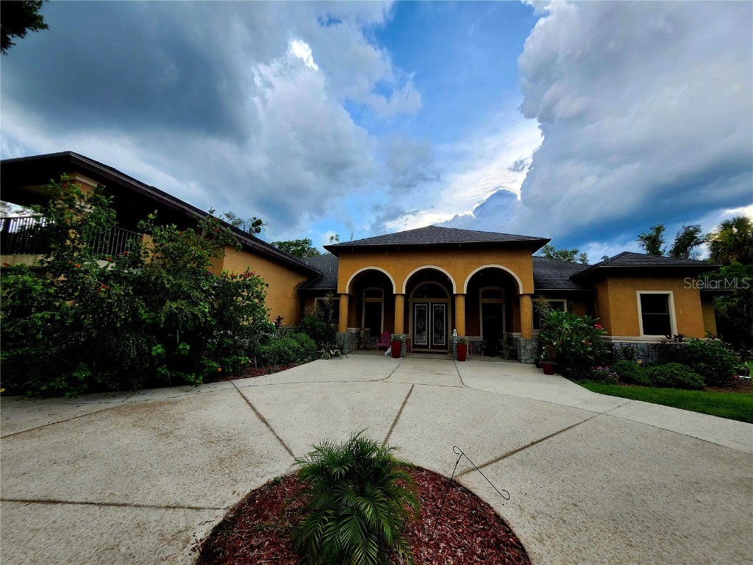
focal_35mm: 13
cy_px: 282
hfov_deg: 106.2
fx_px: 283
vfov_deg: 89.9
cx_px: 376
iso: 40
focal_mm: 1.74
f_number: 2.2
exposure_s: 1/588
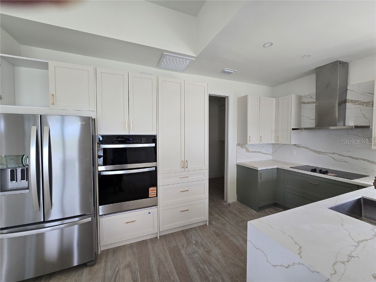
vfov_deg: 89.9
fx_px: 141
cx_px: 188
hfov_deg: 106.2
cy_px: 141
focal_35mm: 13
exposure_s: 1/60
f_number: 2.2
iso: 80
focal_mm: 2.2
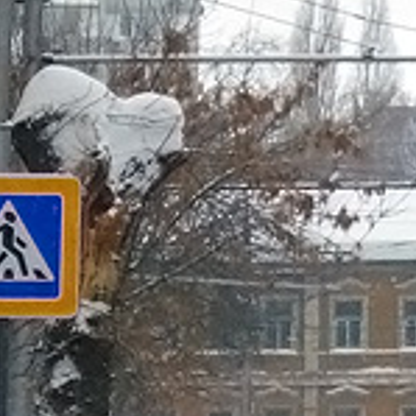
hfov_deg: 5.3
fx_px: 4201
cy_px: 34
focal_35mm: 309
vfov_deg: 5.7
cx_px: 1304
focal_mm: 16.78
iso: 250
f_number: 3.2
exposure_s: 1/500
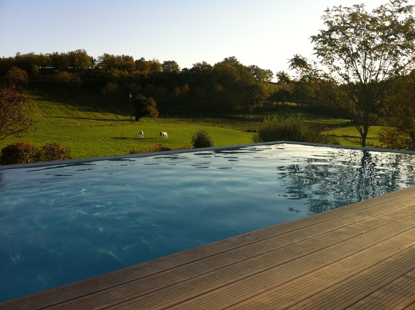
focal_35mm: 35
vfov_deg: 40.6
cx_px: 208
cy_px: 155
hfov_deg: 52.7
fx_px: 419
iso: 80
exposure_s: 1/650
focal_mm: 3.85
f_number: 2.8
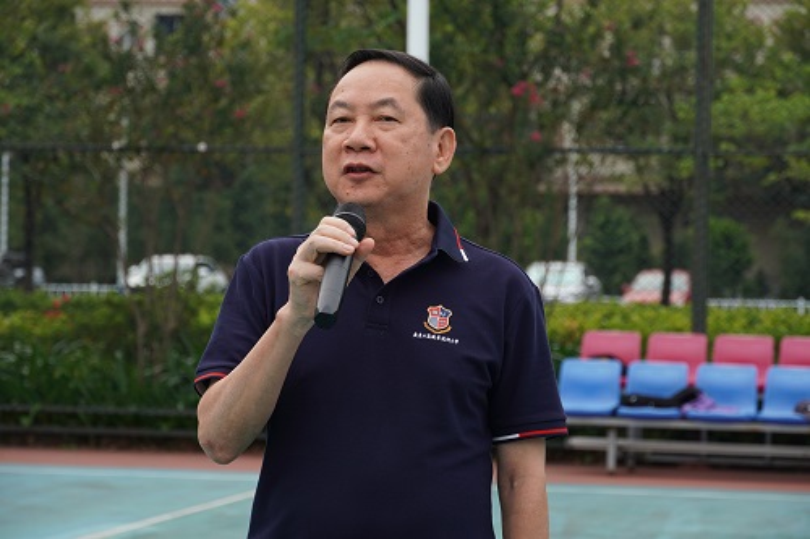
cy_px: 270
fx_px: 2497
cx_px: 405
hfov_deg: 18.4
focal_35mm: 111
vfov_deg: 12.3
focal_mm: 74
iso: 100
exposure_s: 1/125
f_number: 5.6
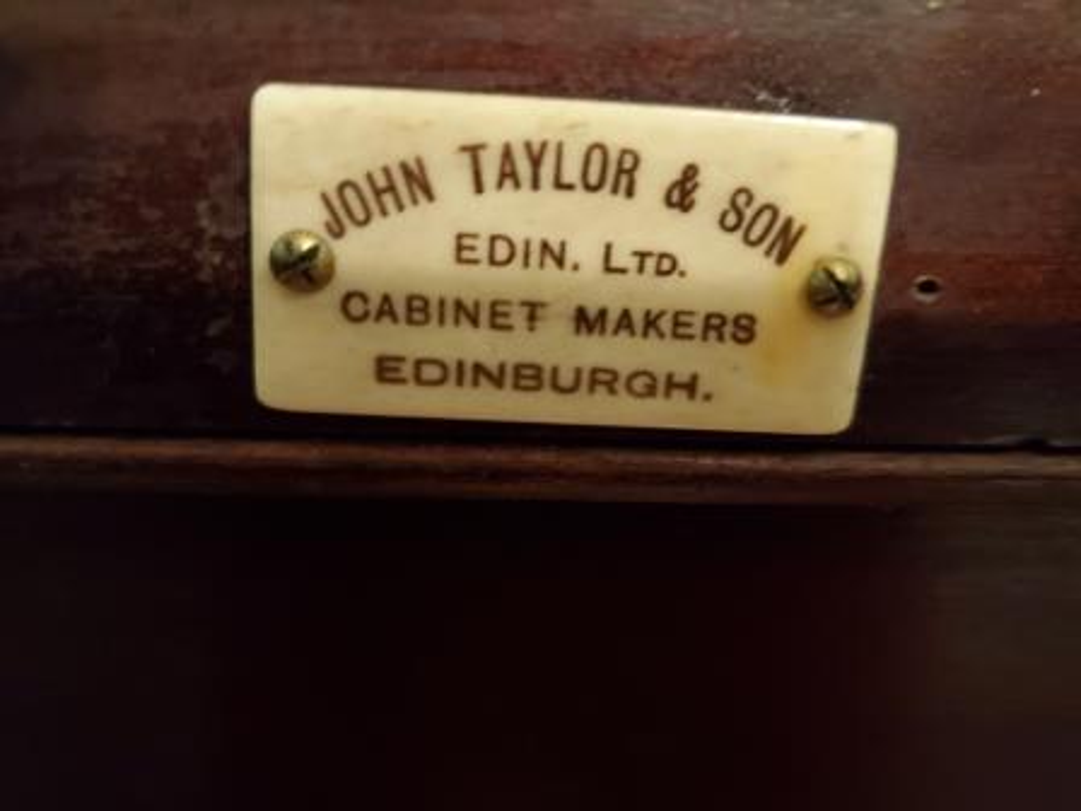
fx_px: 812
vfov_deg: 53.1
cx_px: 540
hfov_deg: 67.3
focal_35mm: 26
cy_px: 406
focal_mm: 4.3
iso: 640
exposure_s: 1/13
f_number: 1.5
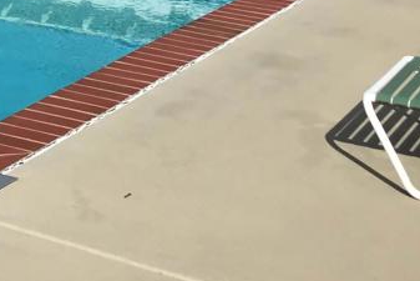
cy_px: -160
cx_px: -55
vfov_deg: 13.1
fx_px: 1144
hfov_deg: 19.8
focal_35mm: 98
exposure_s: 1/2037
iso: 25
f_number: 2.4
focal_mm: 3.3
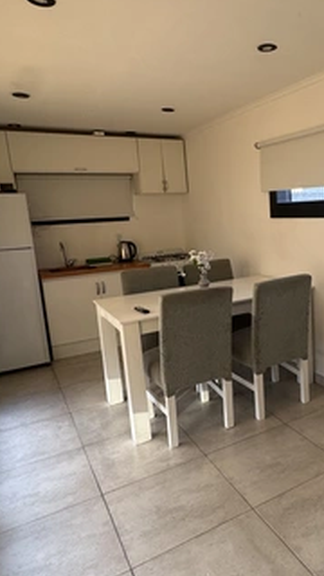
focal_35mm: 21
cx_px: 297
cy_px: 284
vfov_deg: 83.8
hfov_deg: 47.6
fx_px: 321
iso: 50
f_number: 2.2
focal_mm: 2.22
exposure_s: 1/99
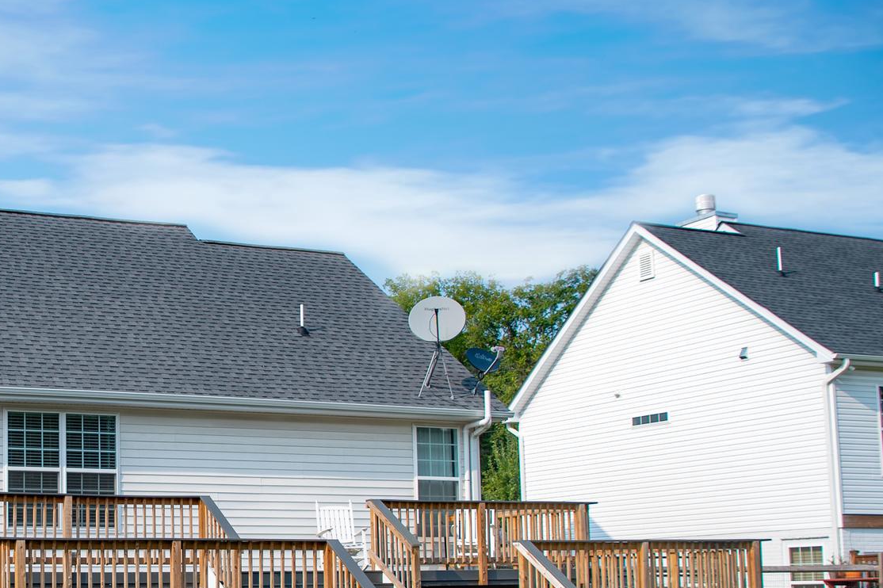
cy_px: 437
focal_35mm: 58
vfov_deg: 23.2
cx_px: 94
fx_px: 1420
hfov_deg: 32.8
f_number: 3.5
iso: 125
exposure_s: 1/500
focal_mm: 21
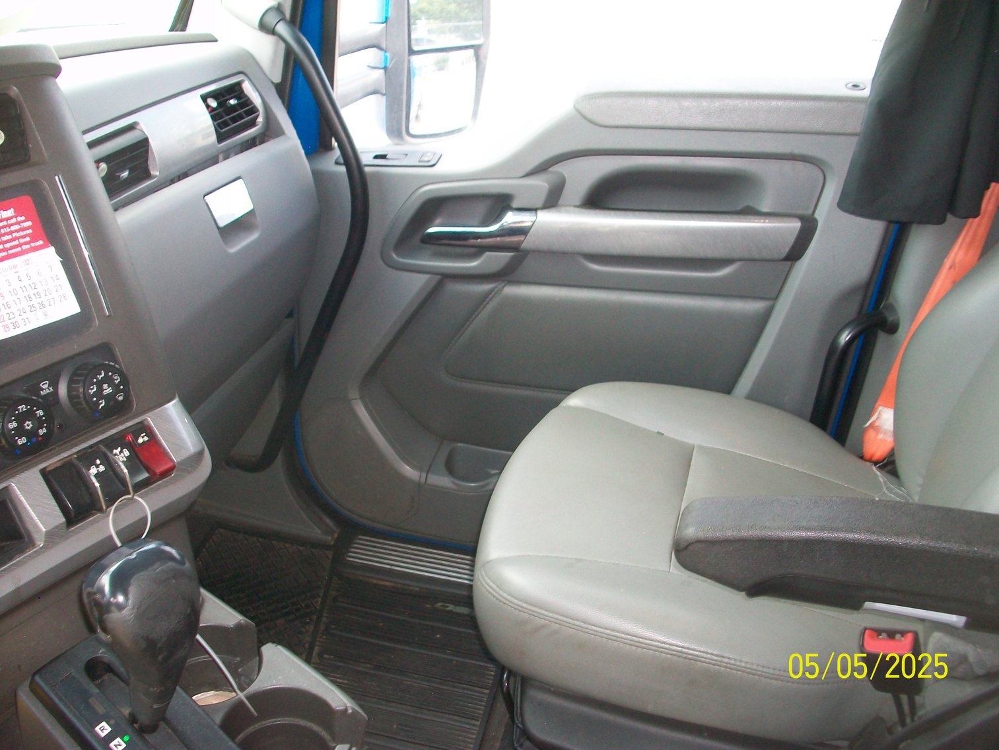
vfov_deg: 41.8
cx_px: 500
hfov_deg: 54.0
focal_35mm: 34
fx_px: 981
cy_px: 375
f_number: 2.8
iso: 120
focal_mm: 5.7
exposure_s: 1/60
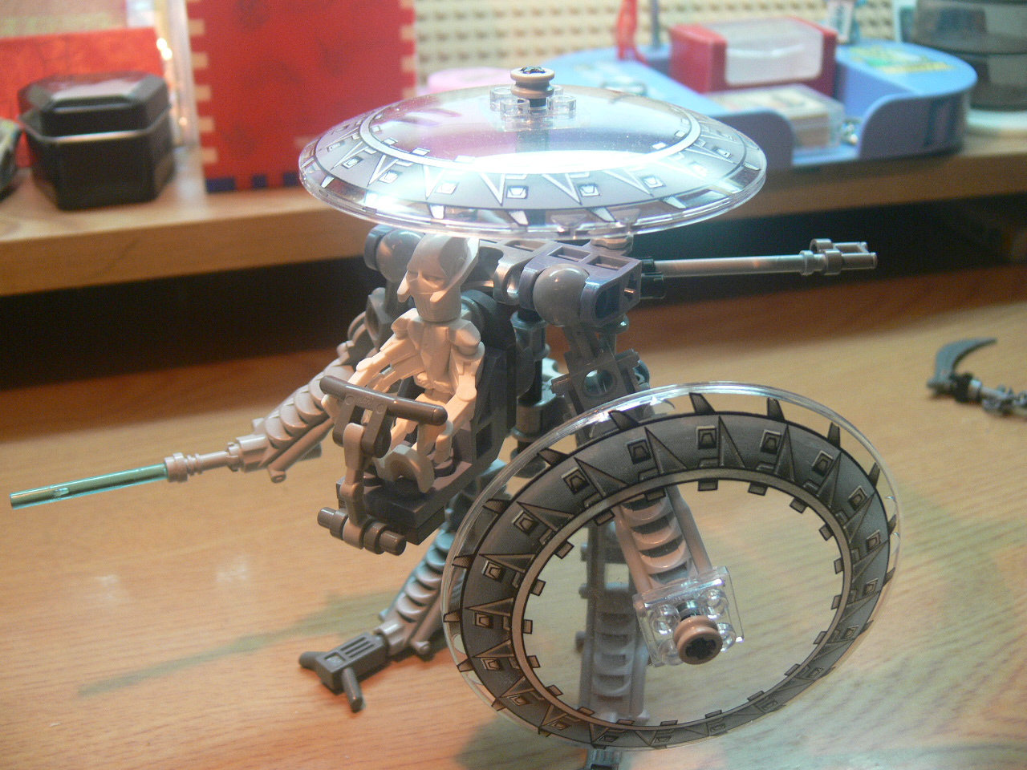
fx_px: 1038
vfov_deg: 40.7
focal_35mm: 35
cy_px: 385
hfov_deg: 52.6
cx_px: 514
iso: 125
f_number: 2.8
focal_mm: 7.4
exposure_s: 1/30
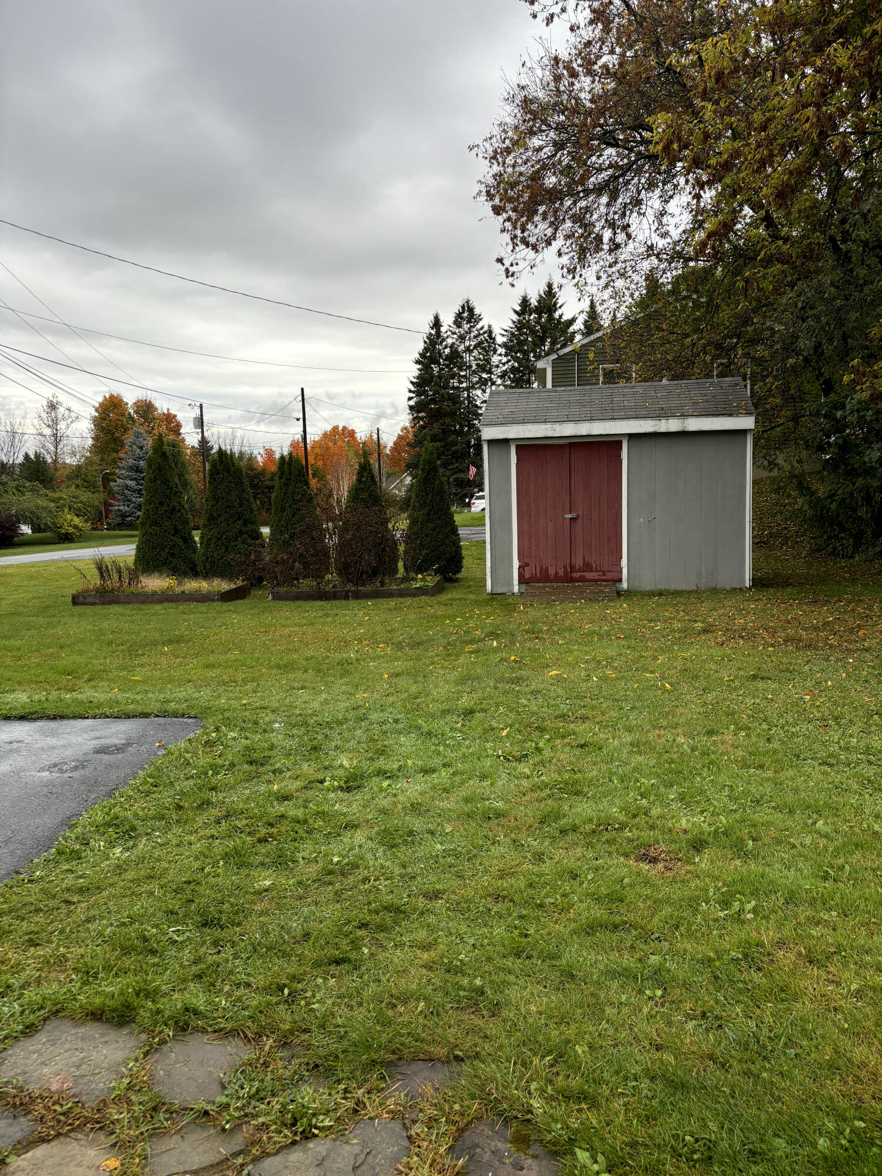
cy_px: 588
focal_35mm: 26
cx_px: 441
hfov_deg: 53.1
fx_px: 883
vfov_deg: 67.3
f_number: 1.6
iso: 50
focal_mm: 5.96
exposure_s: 1/368
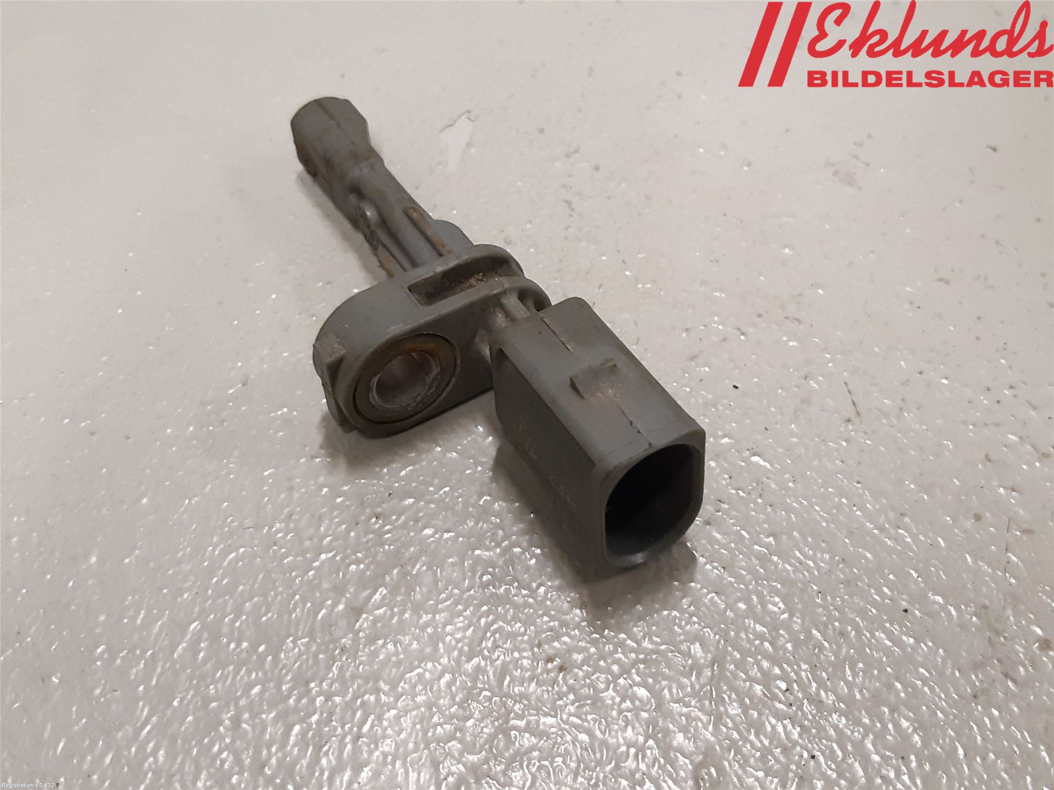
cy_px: 395
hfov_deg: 67.3
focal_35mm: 26
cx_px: 527
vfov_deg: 53.1
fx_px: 792
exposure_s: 1/50
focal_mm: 3.93
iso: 200
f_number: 1.7
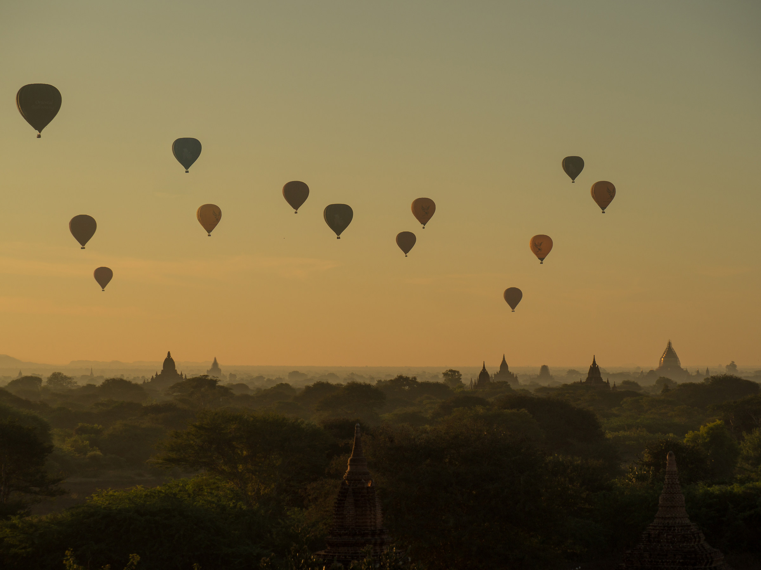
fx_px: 2418
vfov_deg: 13.5
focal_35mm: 110
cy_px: 285
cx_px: 380
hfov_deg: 17.9
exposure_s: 1/640
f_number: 5.6
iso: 100
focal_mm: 55
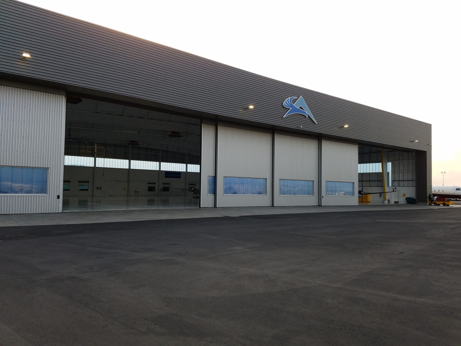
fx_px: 346
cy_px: 173
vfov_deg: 53.1
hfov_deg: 67.3
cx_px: 230
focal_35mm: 26
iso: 50
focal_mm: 4.2
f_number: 1.7
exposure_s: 1/1116
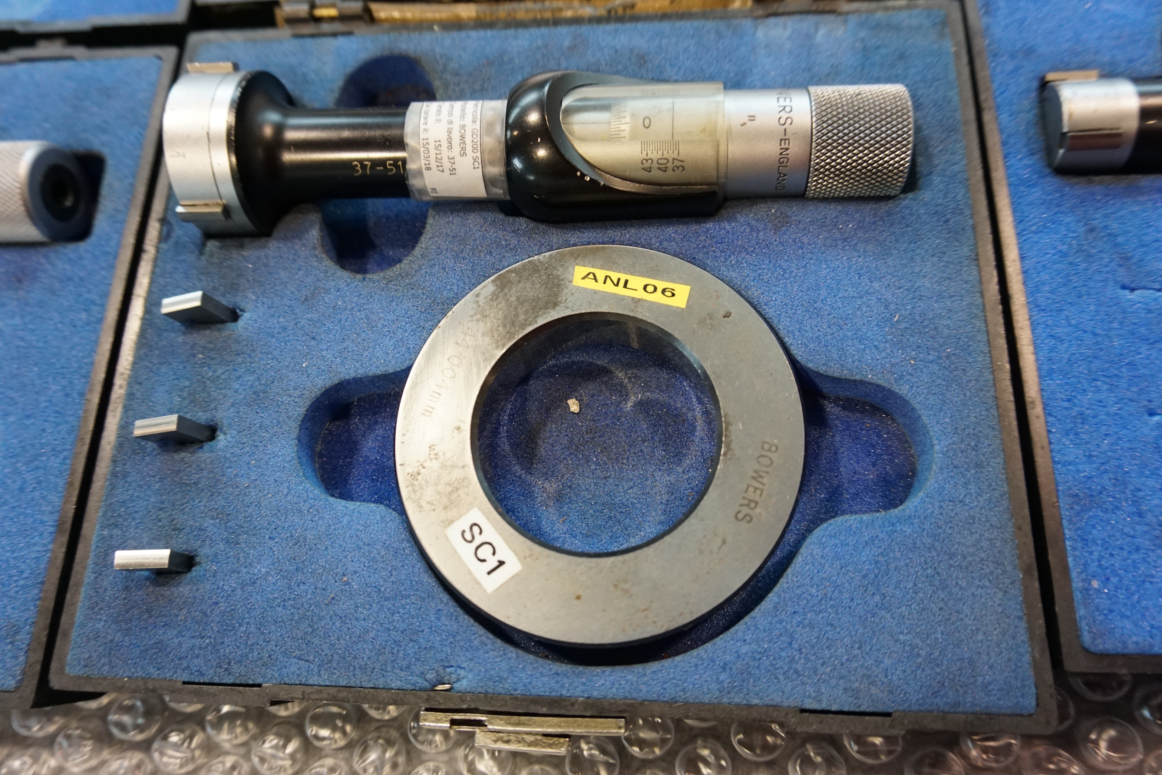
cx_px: 577
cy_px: 379
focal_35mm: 25
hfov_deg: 71.5
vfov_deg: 51.3
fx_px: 807
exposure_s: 1/60
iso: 1000
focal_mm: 16
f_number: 4
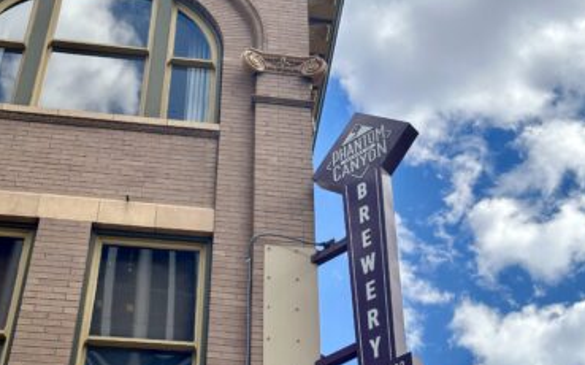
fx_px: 1099
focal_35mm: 69
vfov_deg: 18.8
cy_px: 202
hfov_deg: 29.8
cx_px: 294
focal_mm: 6.86
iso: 64
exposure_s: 1/3257
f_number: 1.78
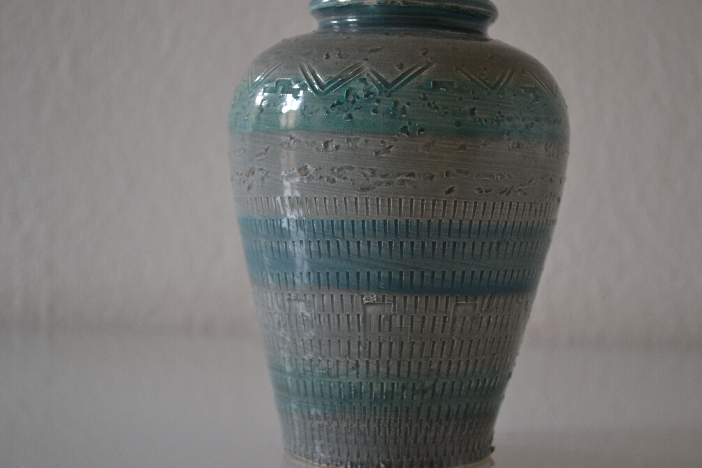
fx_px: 1345
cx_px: 351
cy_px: 234
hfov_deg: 29.2
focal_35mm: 69
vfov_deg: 19.7
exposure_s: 1/15
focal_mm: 46
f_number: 5.3
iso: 720
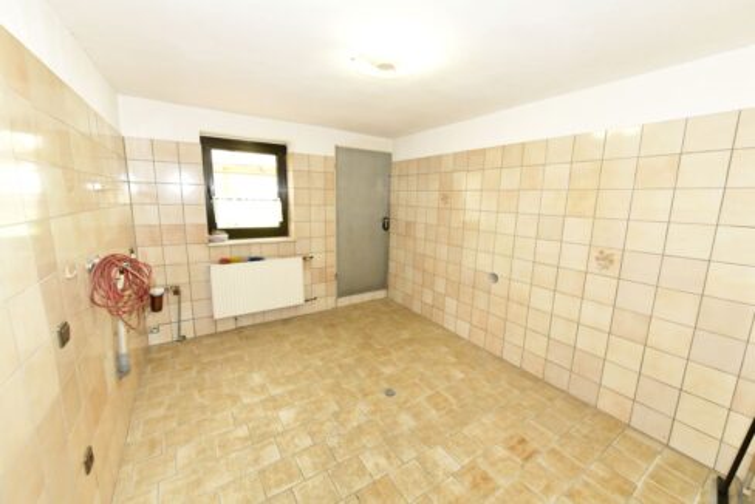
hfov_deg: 104.2
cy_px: 252
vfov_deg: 81.3
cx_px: 378
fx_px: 294
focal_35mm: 14
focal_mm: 14
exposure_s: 1/60
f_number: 7.1
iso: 6400
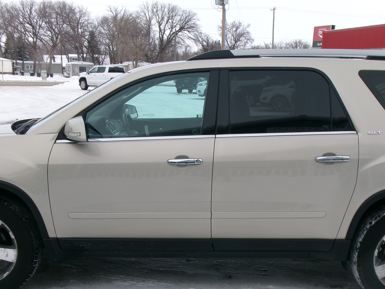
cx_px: 218
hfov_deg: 38.8
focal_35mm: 49
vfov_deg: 29.4
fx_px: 545
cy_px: 204
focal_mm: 5.1
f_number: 10.8
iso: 100
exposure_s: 1/75
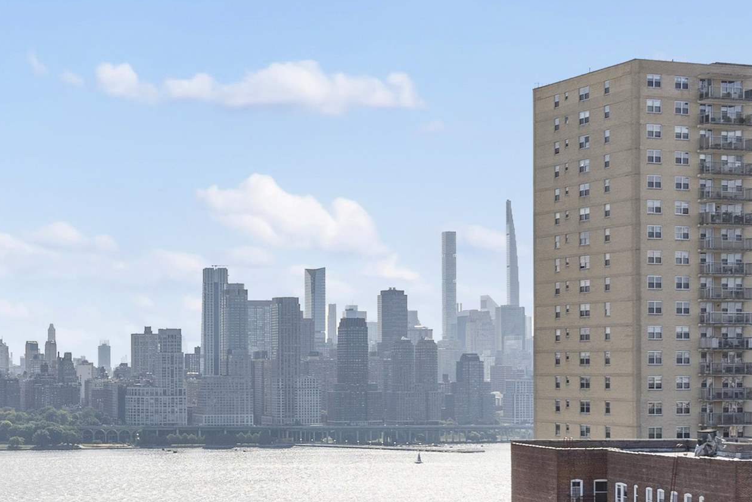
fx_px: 1525
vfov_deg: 18.6
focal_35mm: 73
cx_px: 129
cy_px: 379
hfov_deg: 27.1
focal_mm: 20
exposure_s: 1/125
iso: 200
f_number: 8
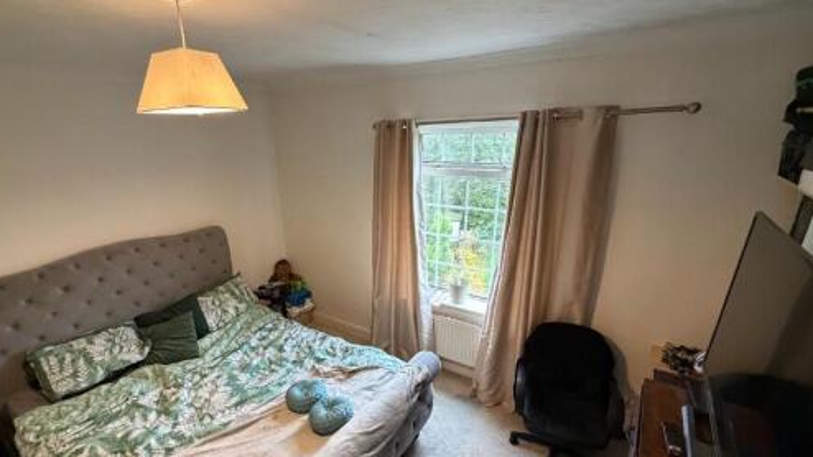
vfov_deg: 60.7
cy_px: 264
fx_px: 388
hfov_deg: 92.3
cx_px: 360
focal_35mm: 18
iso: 640
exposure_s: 1/50
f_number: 2.2
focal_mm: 2.22
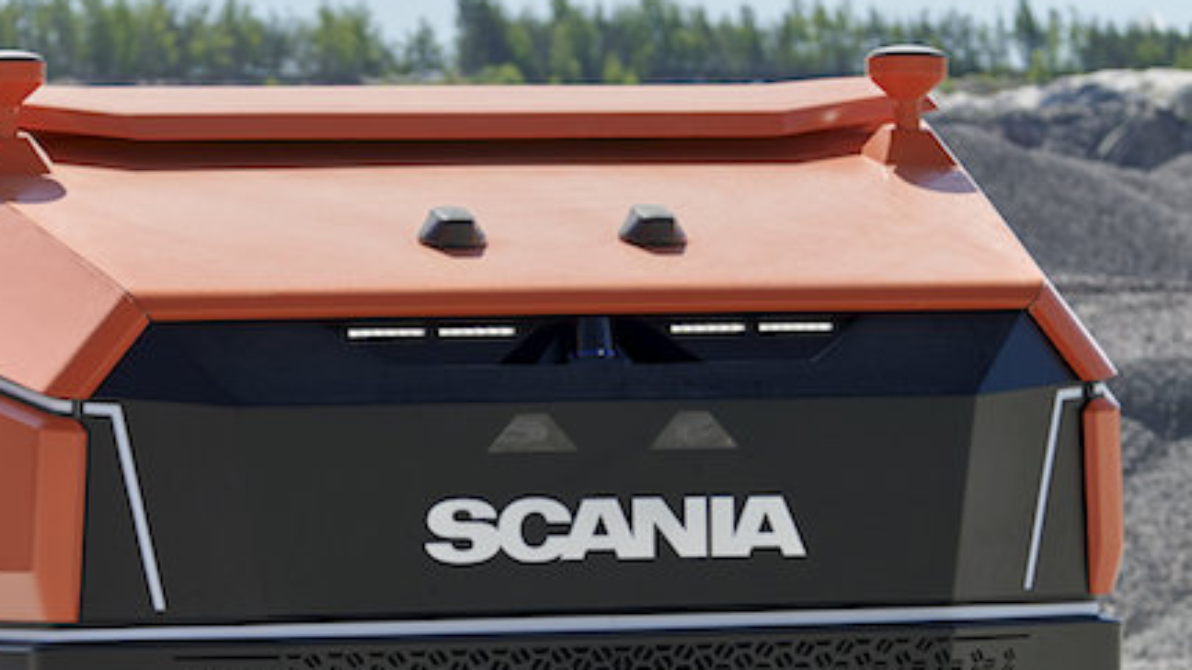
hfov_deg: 11.1
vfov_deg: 6.2
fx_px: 6132
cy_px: 652
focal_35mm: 194
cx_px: 378
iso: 100
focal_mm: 100
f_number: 4
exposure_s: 1/250
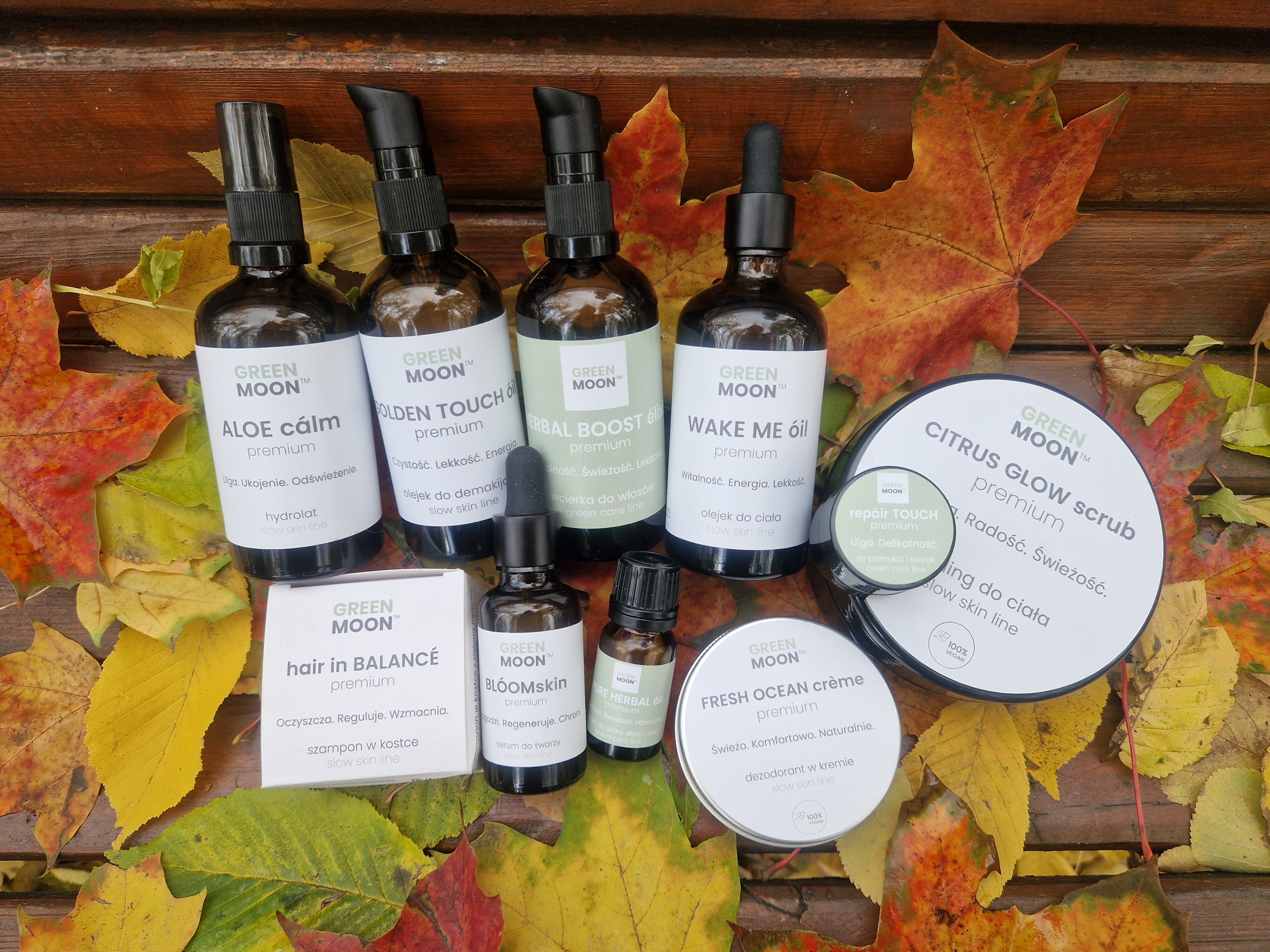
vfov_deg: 58.9
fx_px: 844
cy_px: 476
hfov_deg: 73.9
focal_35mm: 23
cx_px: 635
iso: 50
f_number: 1.8
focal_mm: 5.4
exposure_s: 1/444
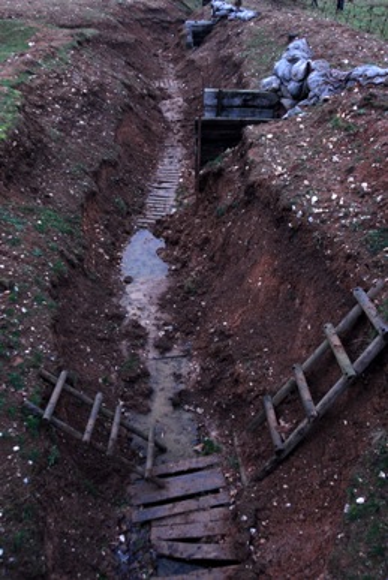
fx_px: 532
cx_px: 194
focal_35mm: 33
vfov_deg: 57.2
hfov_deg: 40.1
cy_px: 290
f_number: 4.5
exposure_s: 1/80
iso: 160
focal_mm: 22
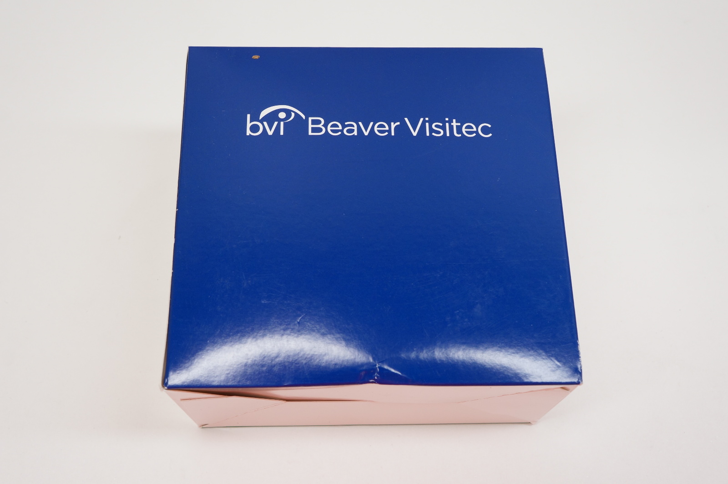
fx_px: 788
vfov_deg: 34.1
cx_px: 364
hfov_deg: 49.6
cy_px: 242
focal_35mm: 39
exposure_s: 1/60
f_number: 7.1
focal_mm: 26
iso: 400
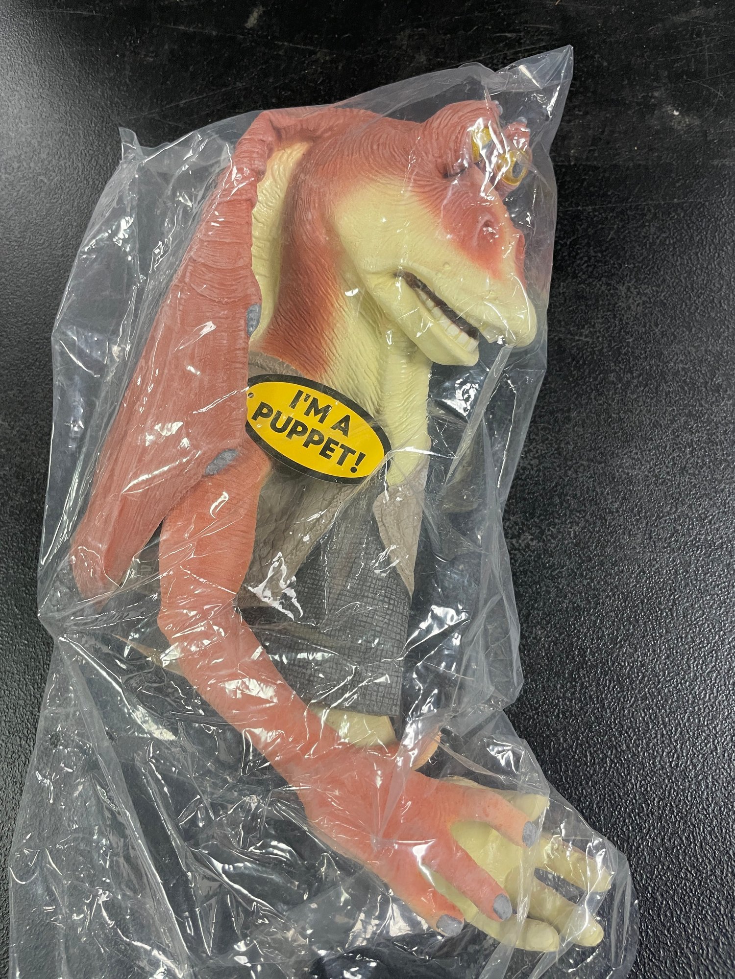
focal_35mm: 26
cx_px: 368
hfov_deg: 53.1
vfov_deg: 67.3
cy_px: 490
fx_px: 736
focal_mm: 4.2
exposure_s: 1/60
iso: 160
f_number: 1.6
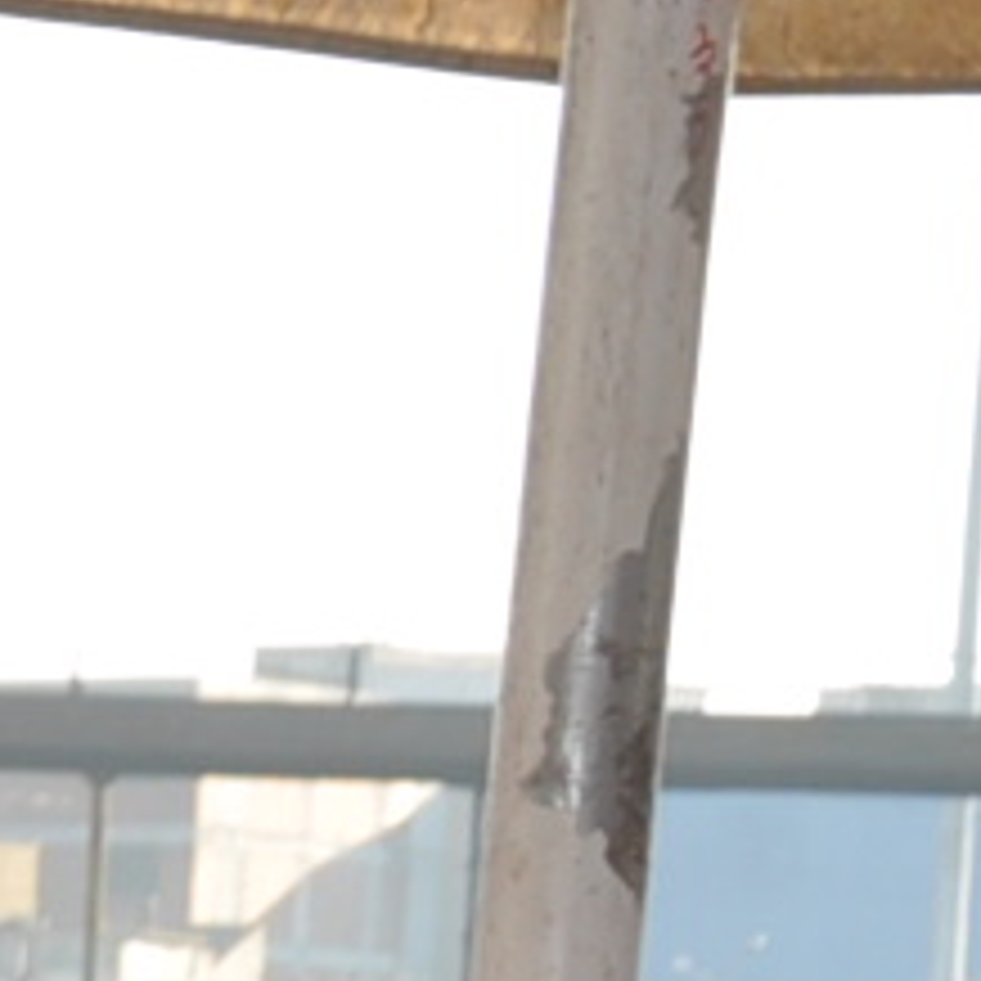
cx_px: -3177
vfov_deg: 3.9
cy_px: 2268
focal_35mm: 438
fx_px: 14049
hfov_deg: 3.7
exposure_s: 1/200
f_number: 7.1
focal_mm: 35
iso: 200
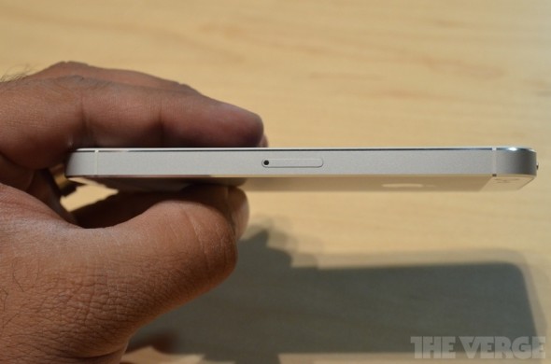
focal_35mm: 60
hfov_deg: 33.5
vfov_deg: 22.5
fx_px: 916
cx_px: 276
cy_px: 182
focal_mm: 40
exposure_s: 1/100
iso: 2000
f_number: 9
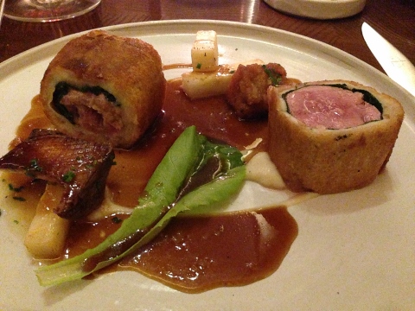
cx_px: 208
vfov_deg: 22.3
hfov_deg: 29.4
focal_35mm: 66
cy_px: 156
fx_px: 791
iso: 1600
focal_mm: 4.12
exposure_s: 1/15
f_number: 2.4
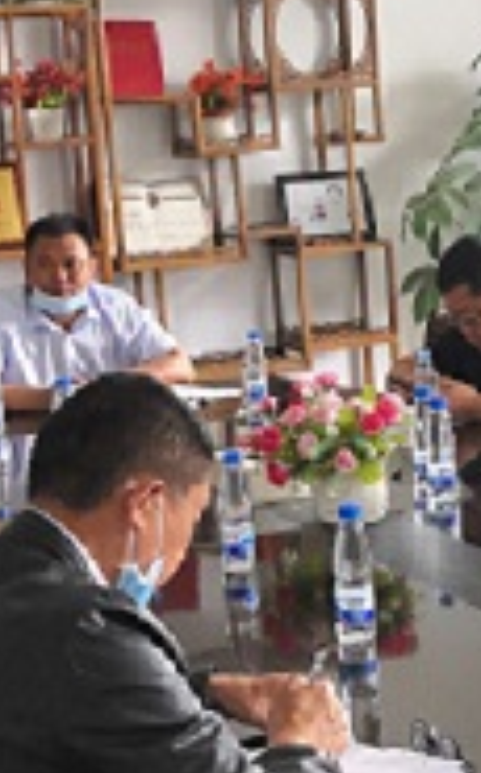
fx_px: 1958
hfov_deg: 13.8
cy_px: 334
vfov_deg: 22.3
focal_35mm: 93
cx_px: 477
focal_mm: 3.95
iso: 250
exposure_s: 1/50
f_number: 1.8
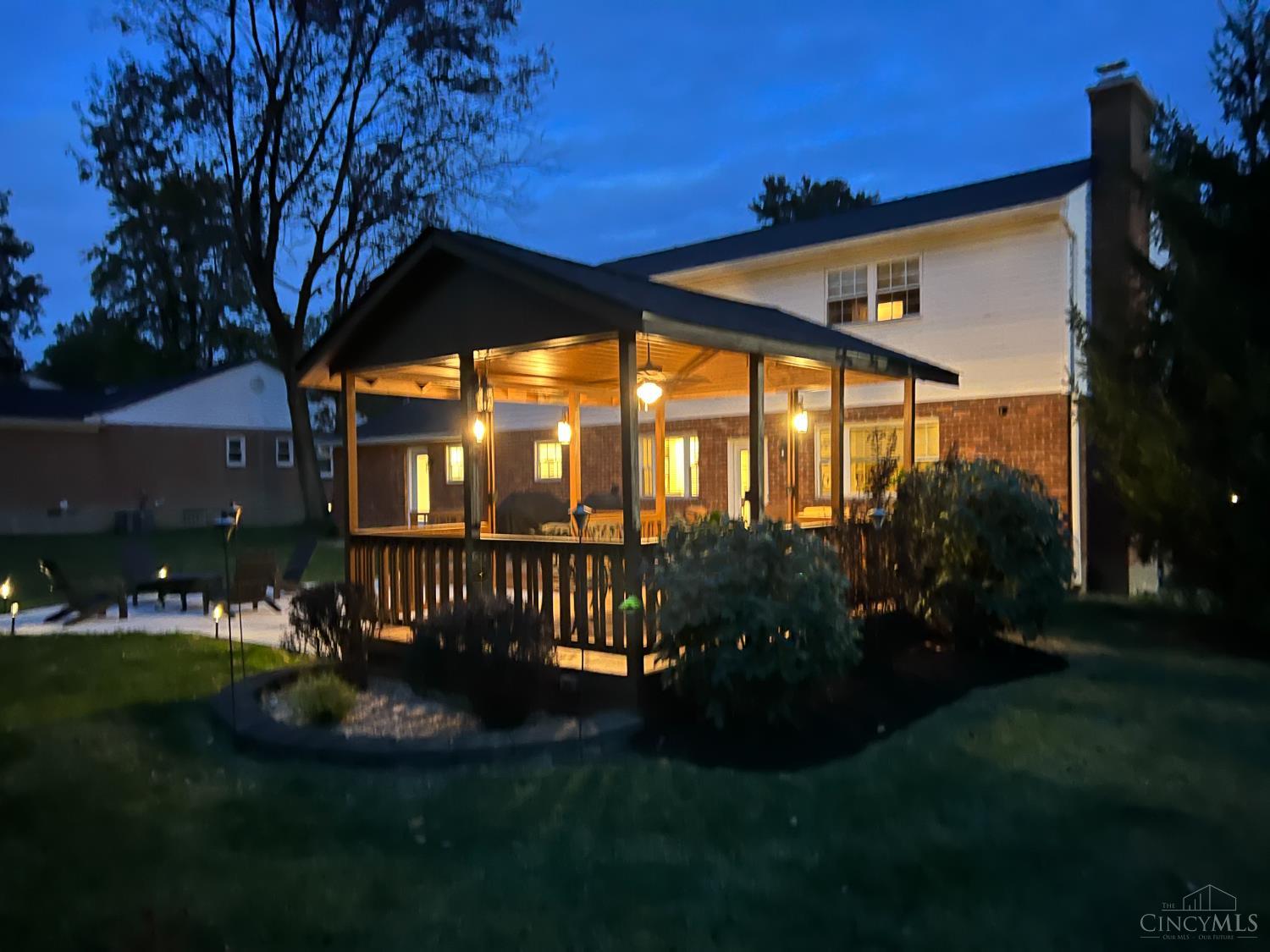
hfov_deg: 67.3
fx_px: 954
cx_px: 635
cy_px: 476
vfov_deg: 53.1
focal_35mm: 26
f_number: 1.5
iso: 800
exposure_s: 1/9
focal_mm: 5.7
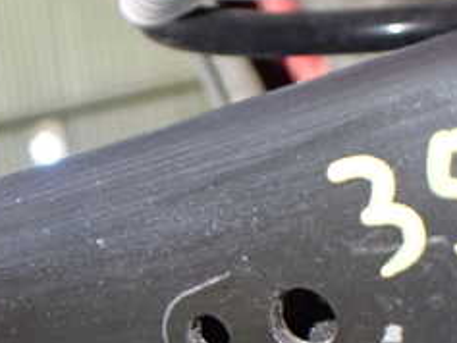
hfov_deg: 23.8
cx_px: -66
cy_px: 314
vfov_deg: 19.0
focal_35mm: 76
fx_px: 1004
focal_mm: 5.4
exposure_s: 1/30
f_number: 2.3
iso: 1000
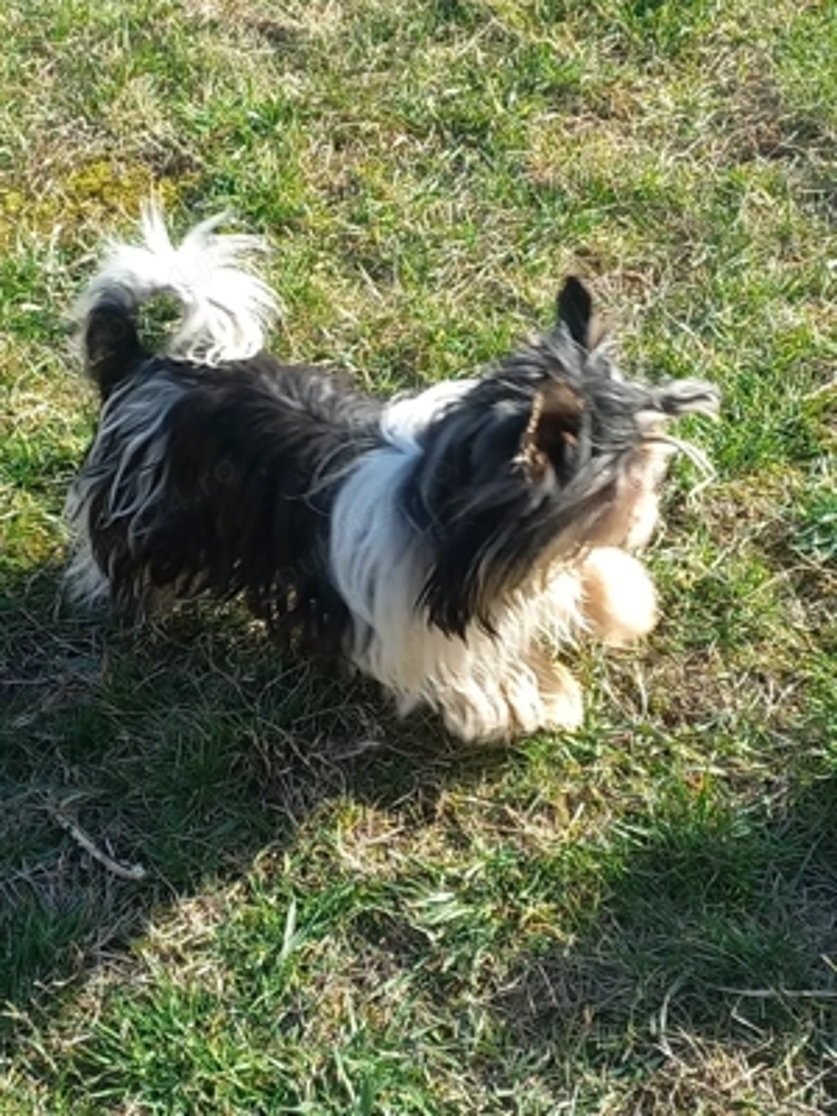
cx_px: 418
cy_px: 558
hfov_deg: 54.9
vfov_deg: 69.4
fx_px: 806
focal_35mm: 25
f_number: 1.8
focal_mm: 4.65
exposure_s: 1/286
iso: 50
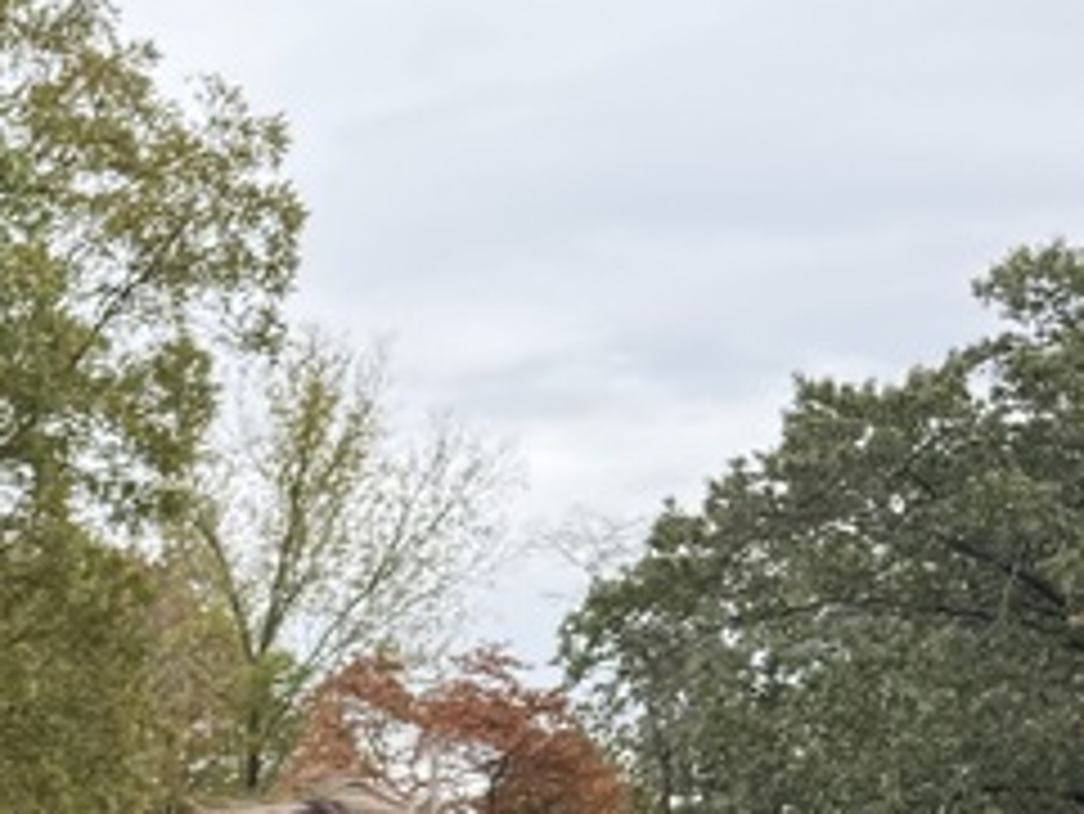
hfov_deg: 16.5
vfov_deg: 13.8
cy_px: 1169
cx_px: -801
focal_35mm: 102
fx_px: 3196
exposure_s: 1/448
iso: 80
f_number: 1.78
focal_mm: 6.76
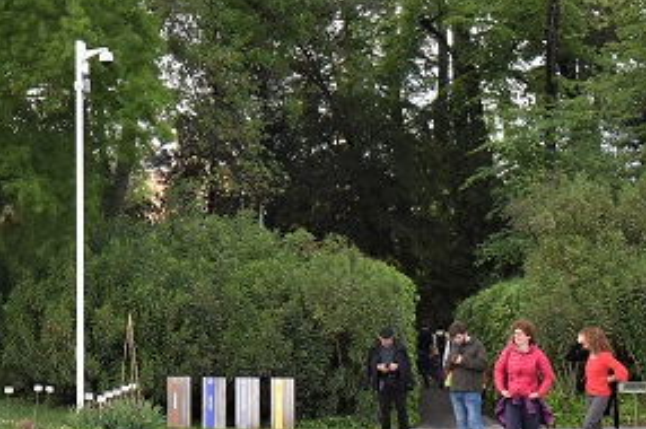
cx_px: 75
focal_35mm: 85
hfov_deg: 23.4
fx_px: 1524
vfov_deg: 15.5
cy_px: -76
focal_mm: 18
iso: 360
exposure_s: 1/250
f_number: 8
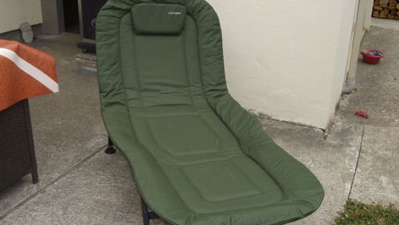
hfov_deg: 50.5
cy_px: 100
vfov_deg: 29.7
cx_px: 200
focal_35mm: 40
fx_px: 423
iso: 80
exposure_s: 1/125
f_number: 4.8
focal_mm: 6
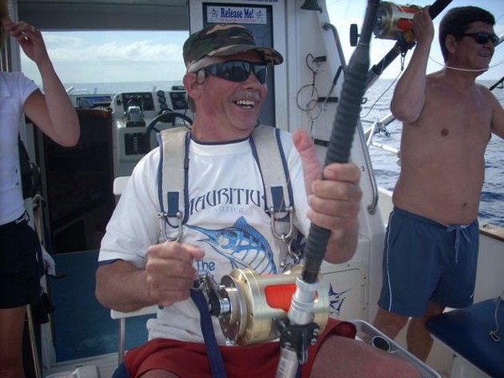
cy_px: 189
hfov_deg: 50.2
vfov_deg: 38.6
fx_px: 539
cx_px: 252
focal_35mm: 37
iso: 64
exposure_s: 1/136
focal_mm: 6.2
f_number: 5.6
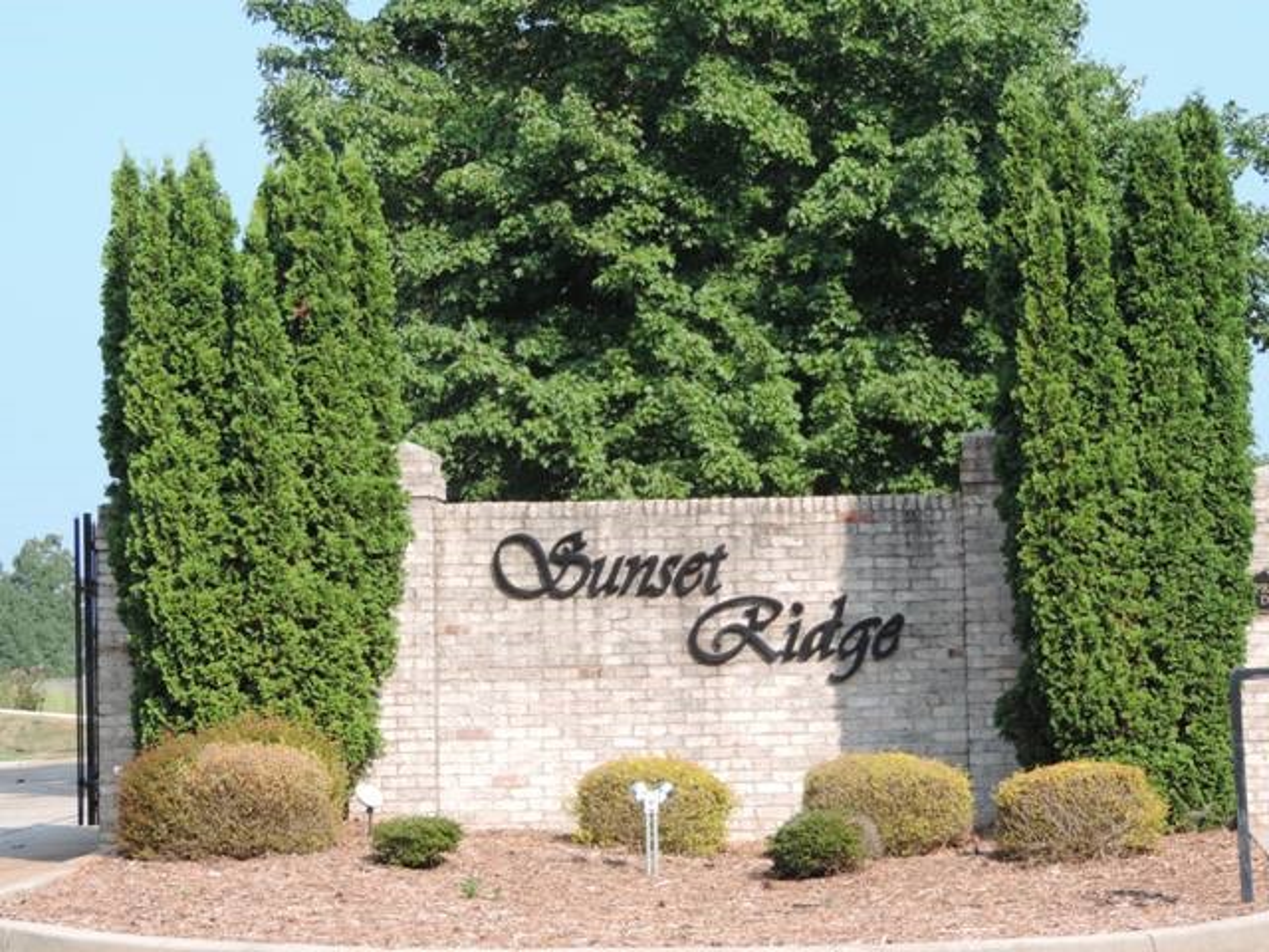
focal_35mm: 120
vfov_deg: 12.3
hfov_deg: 16.4
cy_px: 476
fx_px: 4399
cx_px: 634
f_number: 4.2
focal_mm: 21.4
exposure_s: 1/250
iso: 80
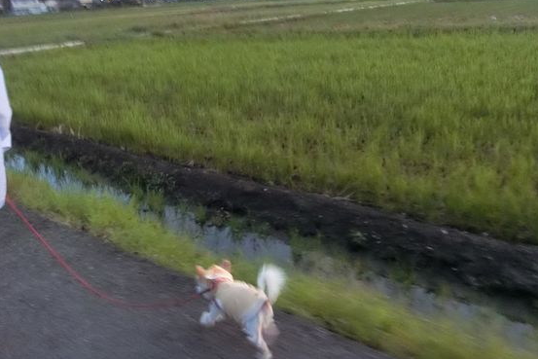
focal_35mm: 44
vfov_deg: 30.5
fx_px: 658
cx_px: 290
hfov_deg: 44.5
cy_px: 206
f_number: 4.1
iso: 3200
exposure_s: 1/15
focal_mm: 6.9
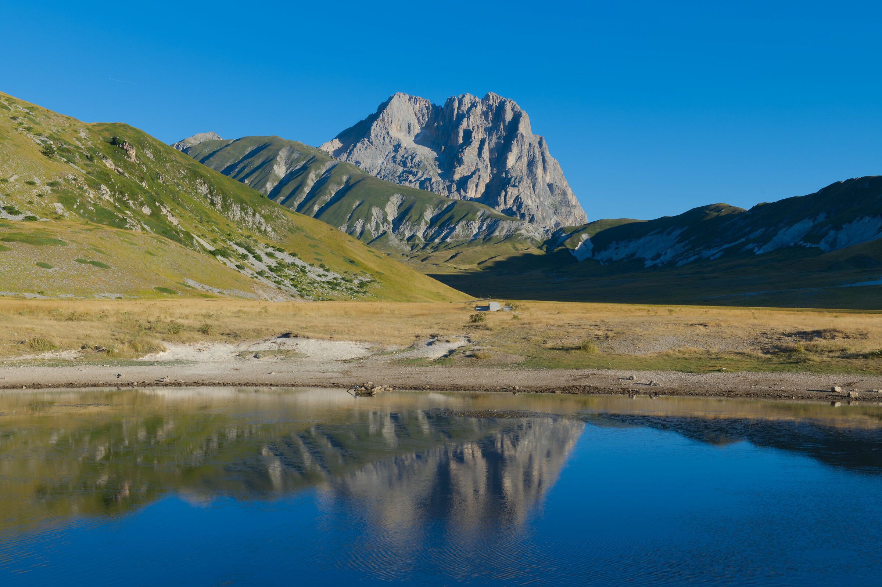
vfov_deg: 28.1
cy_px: 294
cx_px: 441
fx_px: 1176
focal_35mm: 48
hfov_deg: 41.1
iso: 200
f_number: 9
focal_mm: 48
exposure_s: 1/320
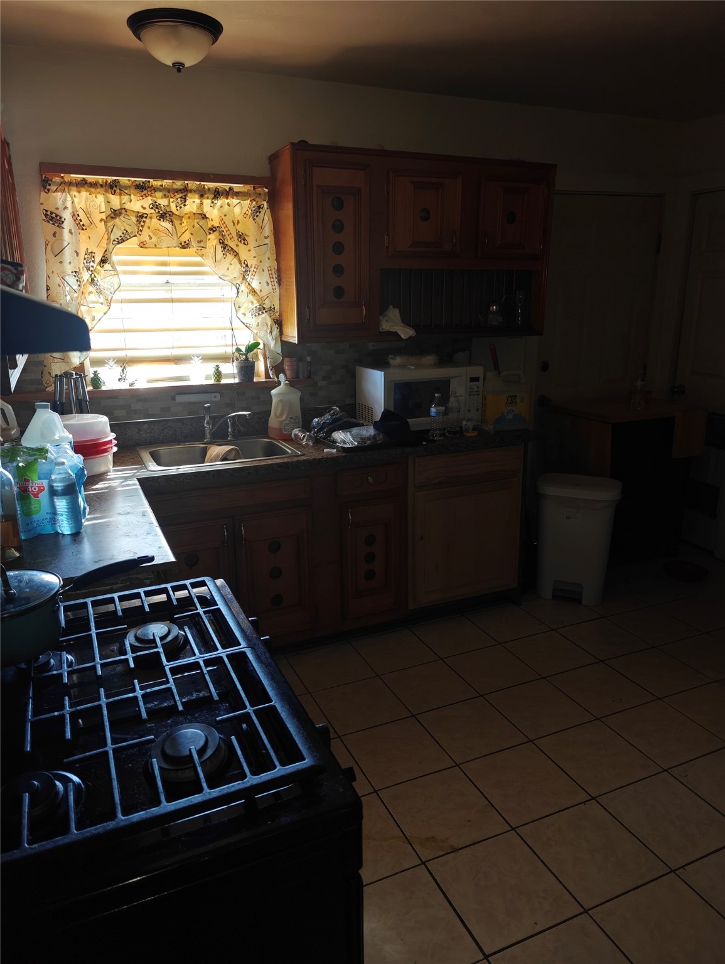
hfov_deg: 56.9
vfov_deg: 71.5
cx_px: 362
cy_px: 482
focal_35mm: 24
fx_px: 669
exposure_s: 1/52
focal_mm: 6.06
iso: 320
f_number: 1.7
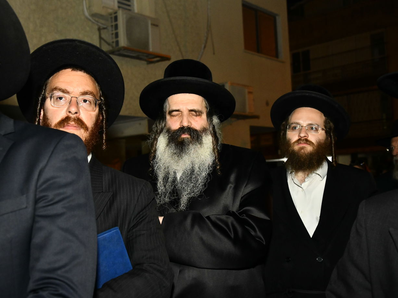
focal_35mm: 44
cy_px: 150
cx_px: 196
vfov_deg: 32.9
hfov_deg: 42.9
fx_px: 506
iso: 2000
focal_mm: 40
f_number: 5.6
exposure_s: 1/100
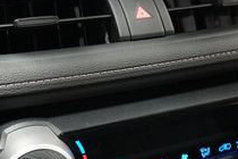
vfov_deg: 18.1
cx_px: 134
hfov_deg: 27.7
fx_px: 483
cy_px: -5
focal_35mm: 73
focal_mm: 16
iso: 5000
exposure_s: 1/60
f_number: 3.5
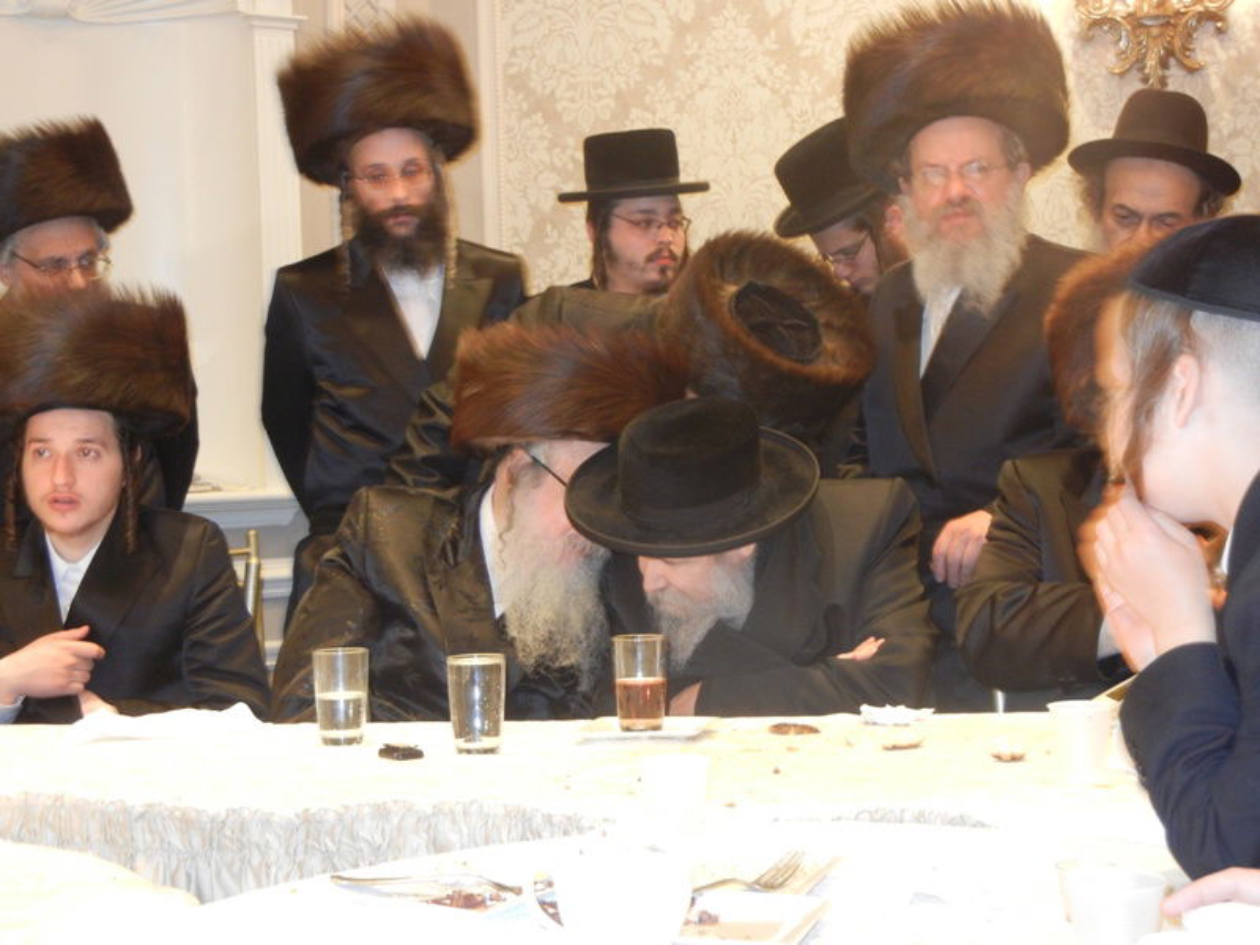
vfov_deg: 21.6
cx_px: 630
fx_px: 2475
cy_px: 472
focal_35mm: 68
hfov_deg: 28.6
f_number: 4.1
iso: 474
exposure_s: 1/11.7
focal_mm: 12.2
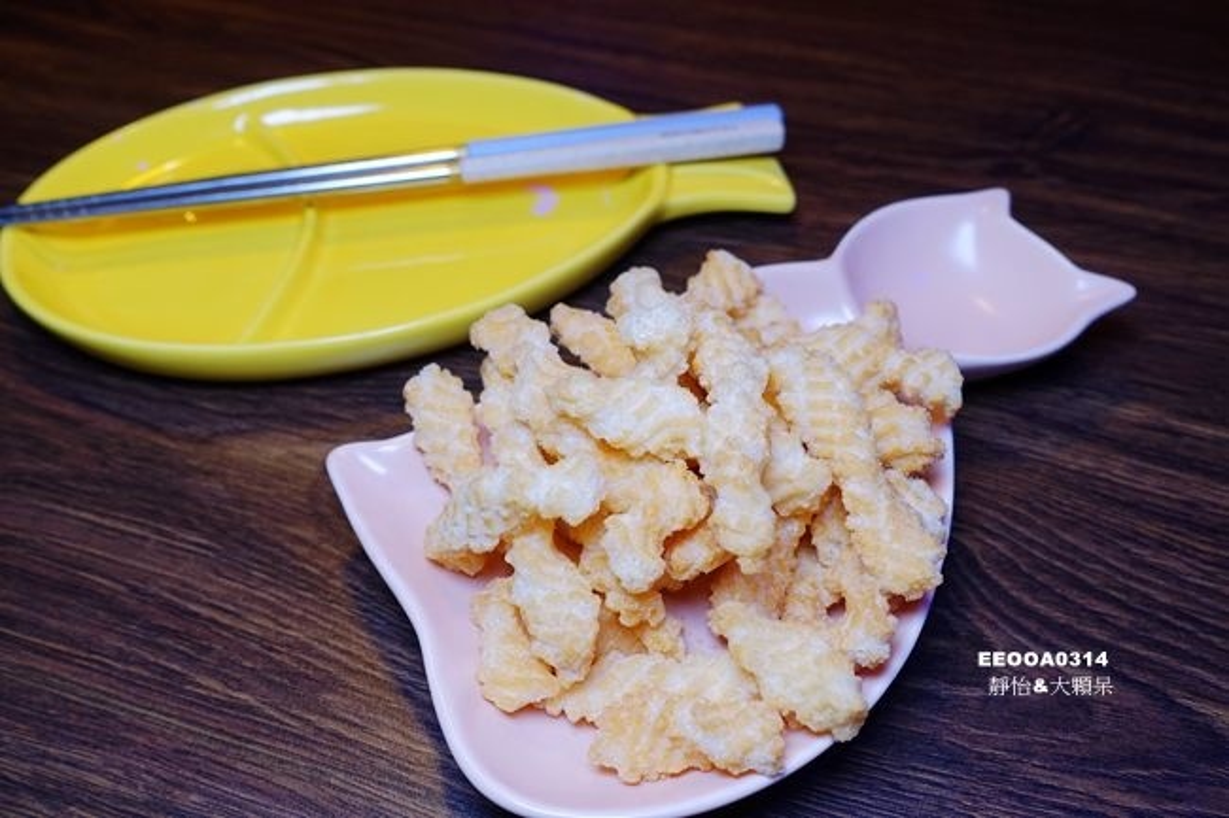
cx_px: 614
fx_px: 1092
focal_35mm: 32
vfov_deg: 41.1
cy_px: 409
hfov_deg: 58.7
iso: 125
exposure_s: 1/80
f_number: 3.2
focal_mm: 11.69
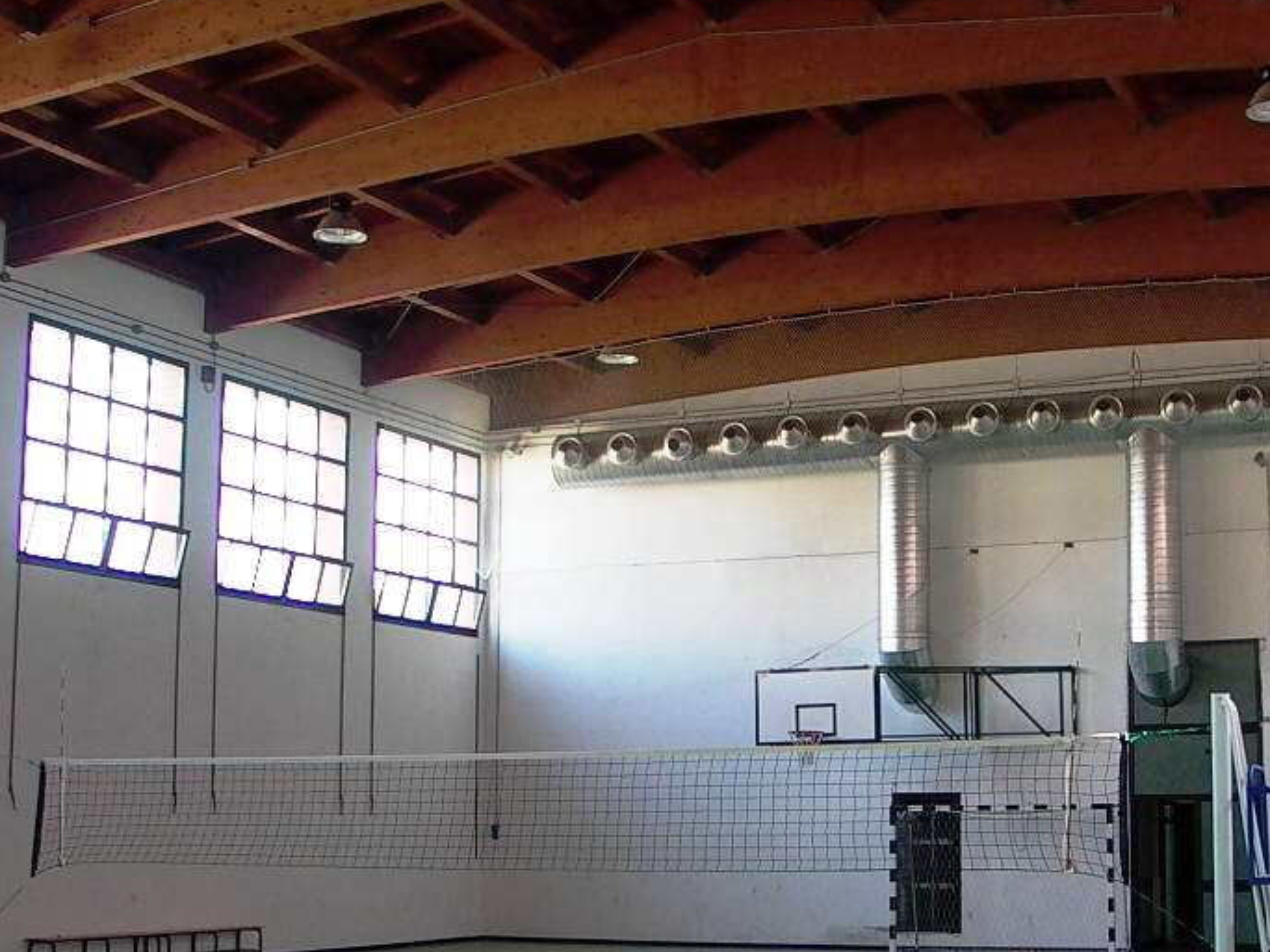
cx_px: 800
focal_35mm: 54
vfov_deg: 27.0
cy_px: 559
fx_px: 1981
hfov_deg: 35.3
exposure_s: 1/65.2
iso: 100
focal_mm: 7.13
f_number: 2.04
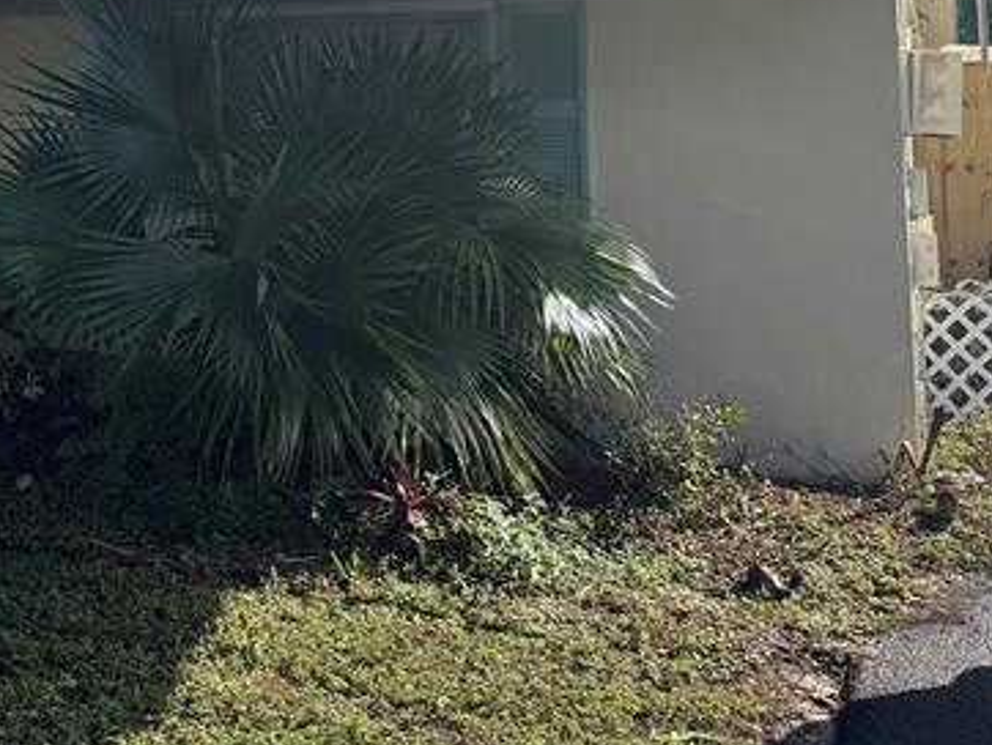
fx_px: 1520
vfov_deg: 26.0
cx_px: -27
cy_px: -11
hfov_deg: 32.8
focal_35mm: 53
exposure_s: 1/4310
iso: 80
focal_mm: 6.76
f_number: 1.78
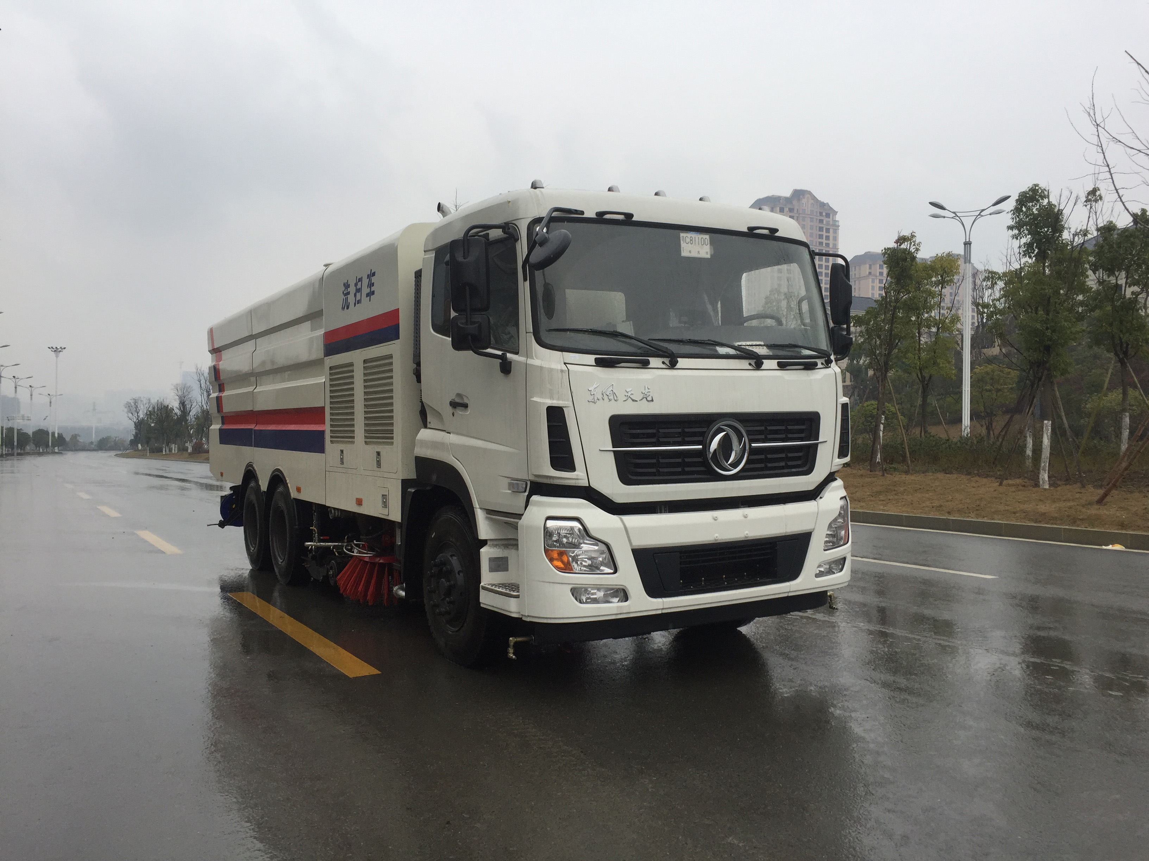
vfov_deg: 48.2
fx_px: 963
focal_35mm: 29
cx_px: 574
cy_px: 430
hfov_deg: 61.7
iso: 32
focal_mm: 4.15
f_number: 2.2
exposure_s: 1/1464
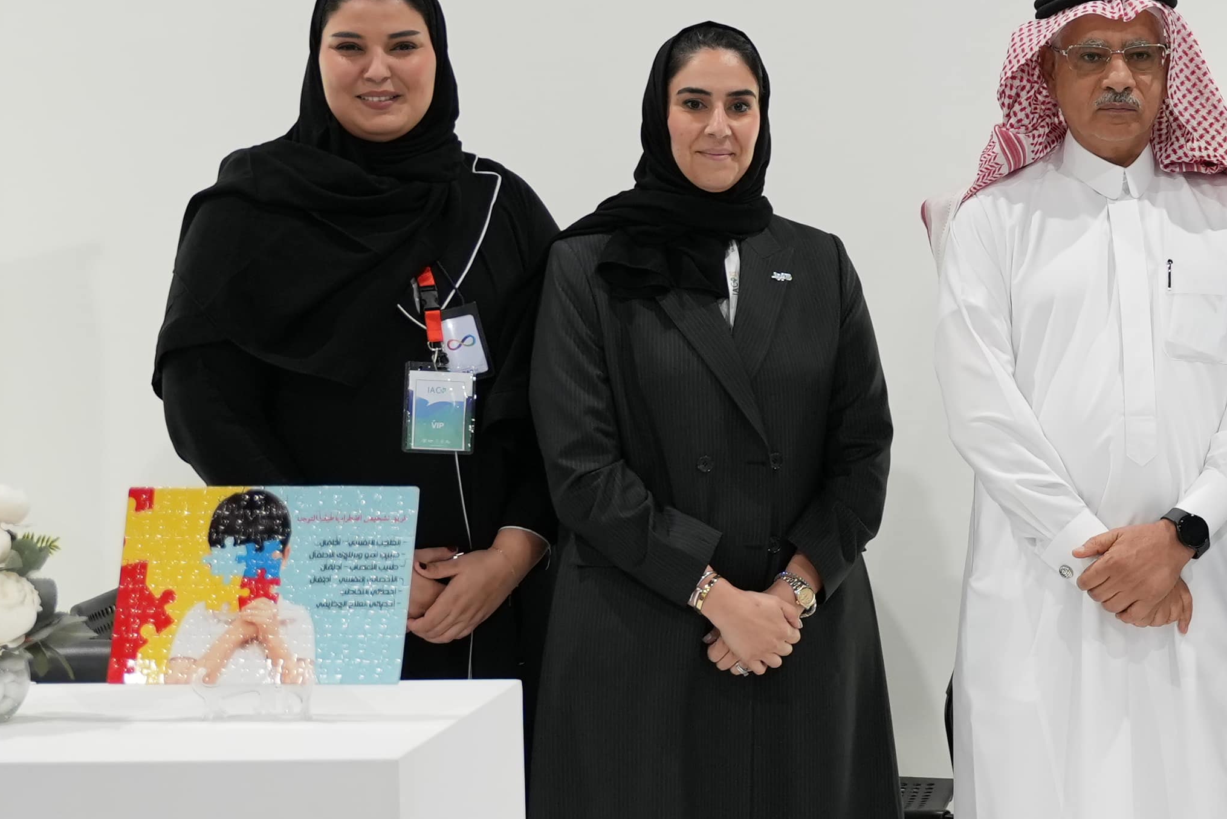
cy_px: 425
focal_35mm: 108
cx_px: 1416
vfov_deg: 12.7
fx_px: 3682
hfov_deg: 18.1
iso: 800
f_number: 2.8
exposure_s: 1/125
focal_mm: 31.3
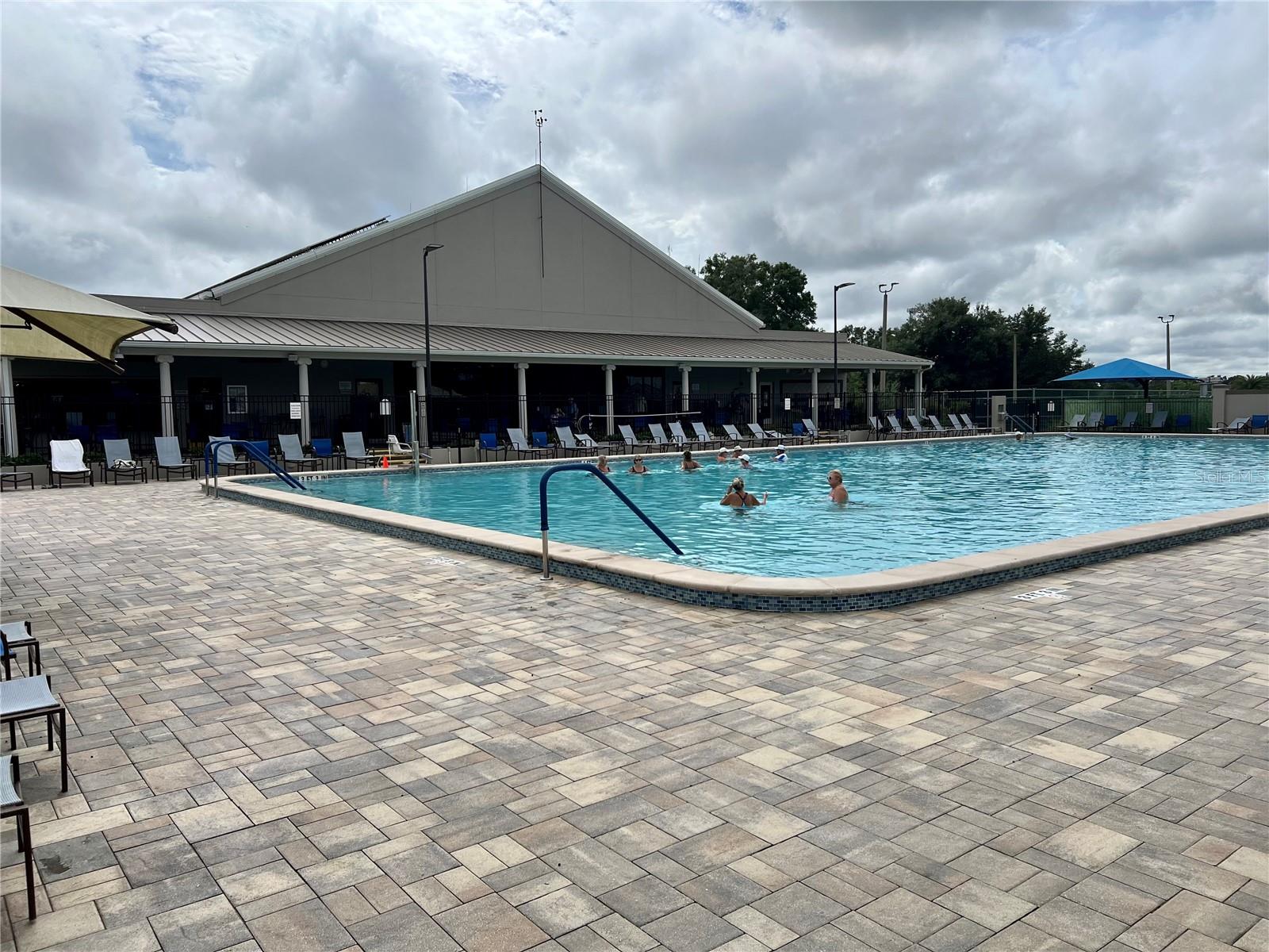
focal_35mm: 26
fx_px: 953
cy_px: 476
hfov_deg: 67.3
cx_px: 634
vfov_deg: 53.1
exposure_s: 1/9434
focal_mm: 5.7
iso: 50
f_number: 1.5
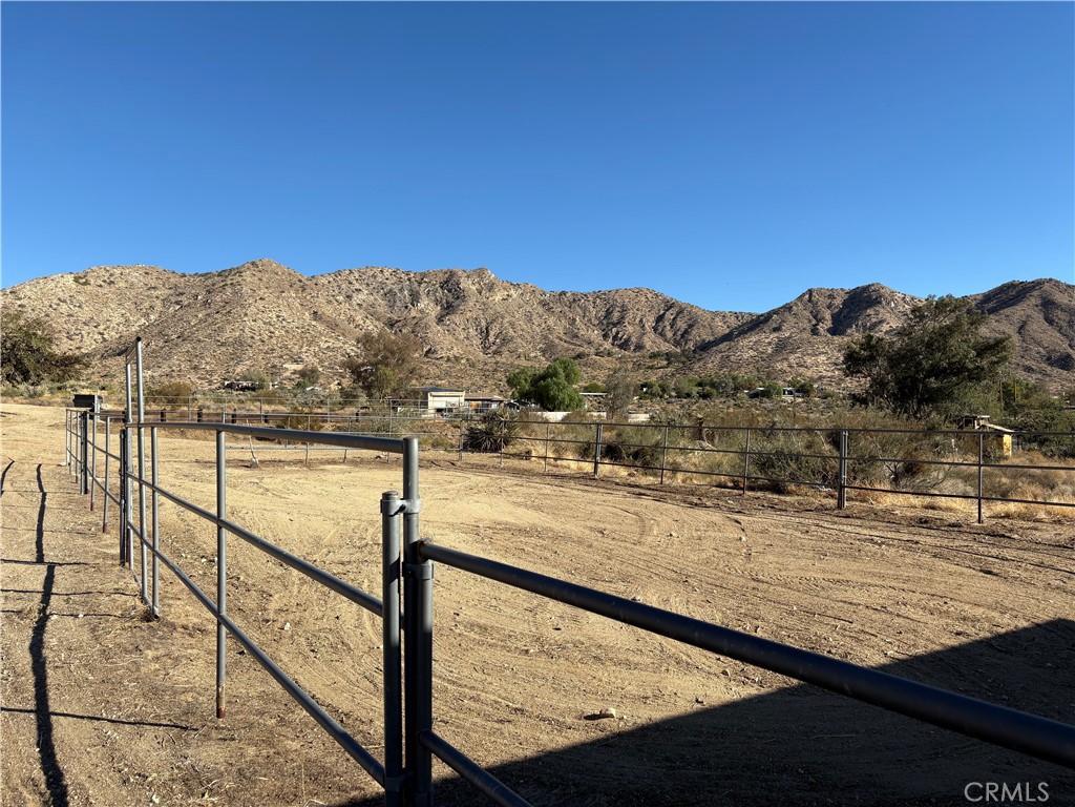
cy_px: 404
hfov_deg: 67.3
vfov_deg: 53.1
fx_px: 807
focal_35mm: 26
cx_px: 538
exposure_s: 1/3125
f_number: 1.6
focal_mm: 5.96
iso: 50
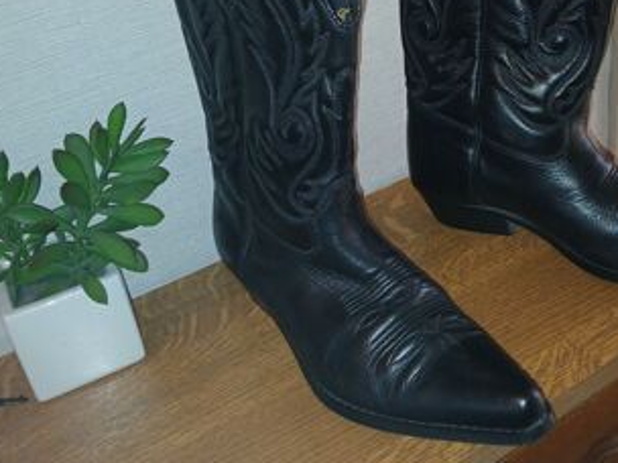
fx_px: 732
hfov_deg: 45.5
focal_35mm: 41
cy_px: 146
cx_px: 376
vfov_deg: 34.7
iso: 160
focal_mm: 3.98
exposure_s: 1/50
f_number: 1.8
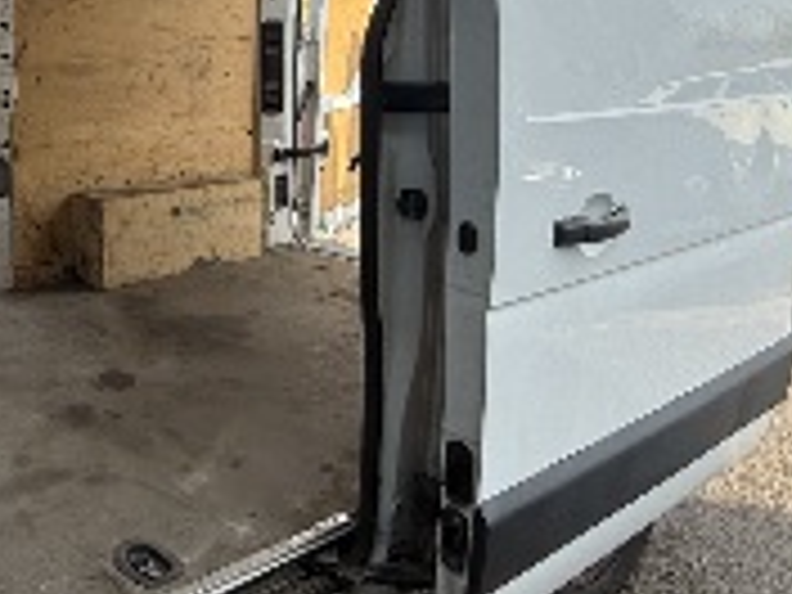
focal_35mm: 33
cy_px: 166
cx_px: 32
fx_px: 755
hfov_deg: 47.6
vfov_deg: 42.0
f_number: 2.2
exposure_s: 1/717
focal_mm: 2.22
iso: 50
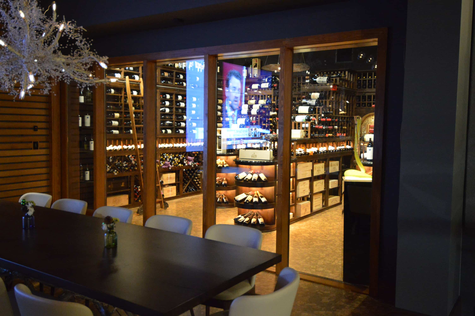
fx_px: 435
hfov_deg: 57.3
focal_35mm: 33
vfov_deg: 39.9
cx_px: 238
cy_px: 158
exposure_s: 1/40
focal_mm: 22
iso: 3200
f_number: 4
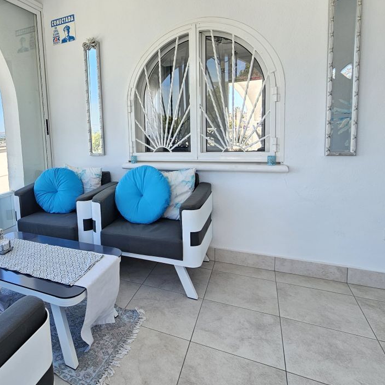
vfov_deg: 71.8
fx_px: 264
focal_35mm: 21
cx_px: 96
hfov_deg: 67.5
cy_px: 165
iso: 50
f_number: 2.2
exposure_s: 1/140
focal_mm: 2.2
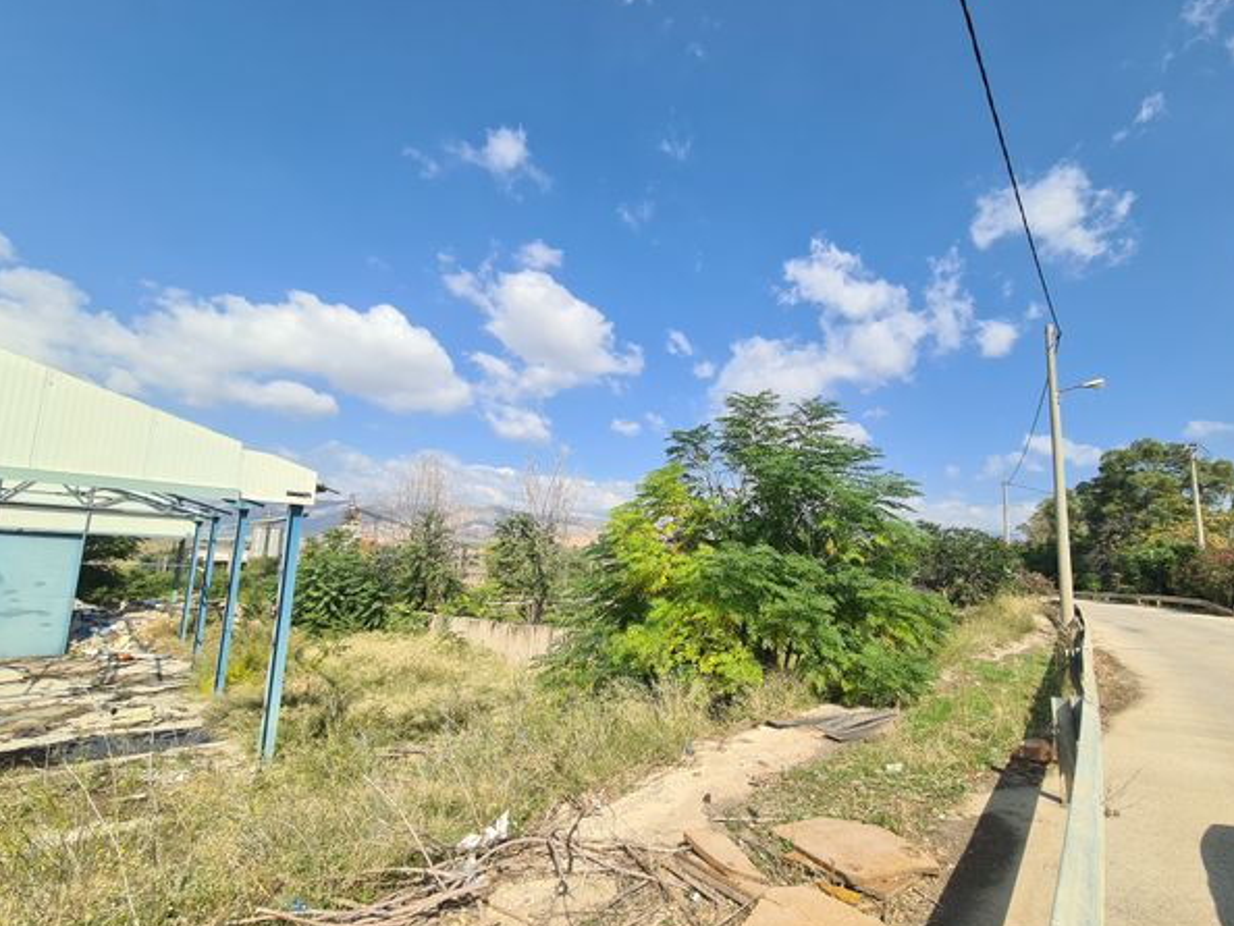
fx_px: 499
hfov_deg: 101.9
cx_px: 661
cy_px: 488
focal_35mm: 14
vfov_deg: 85.6
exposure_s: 1/1692
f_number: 2.2
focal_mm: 2.22
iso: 64
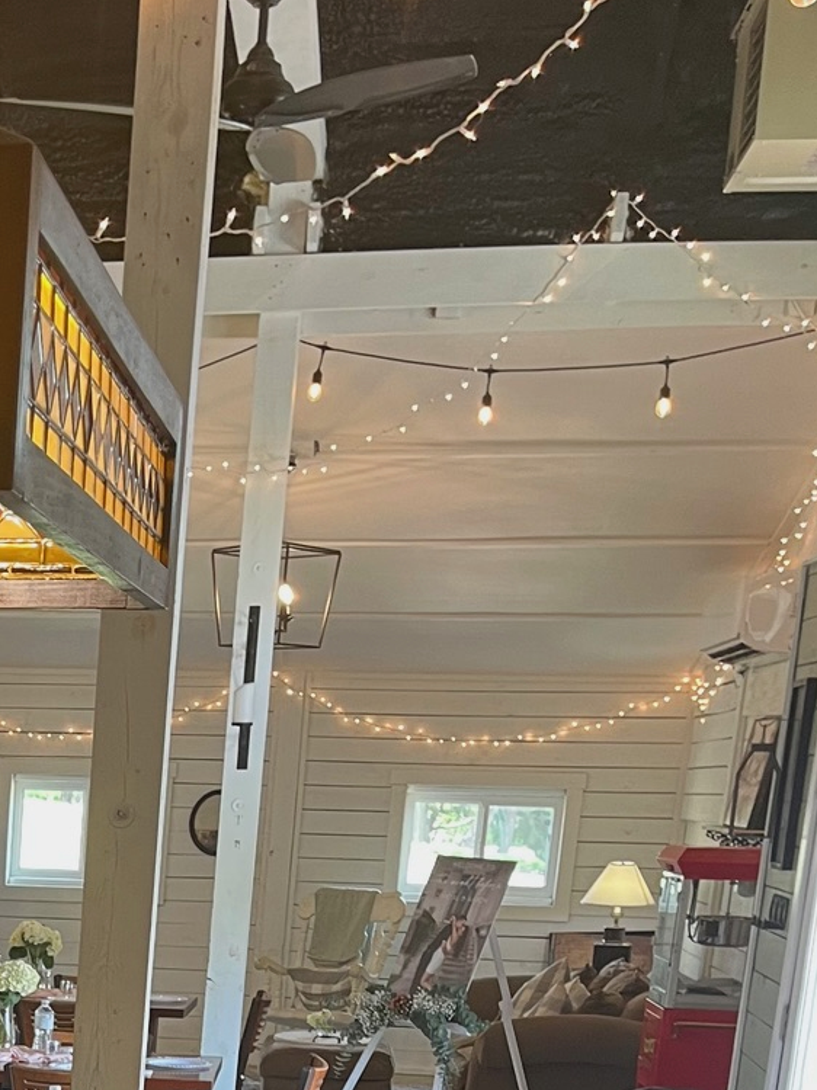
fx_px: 2236
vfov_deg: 24.9
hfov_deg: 18.9
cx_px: -291
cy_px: 1292
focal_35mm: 71
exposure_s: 1/60
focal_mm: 5.1
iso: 100
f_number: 1.6
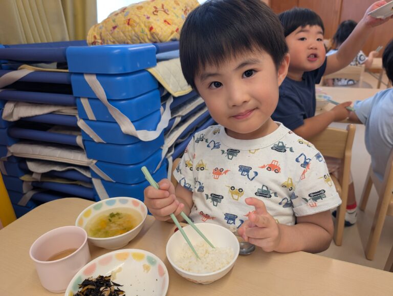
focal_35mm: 24
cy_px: 148
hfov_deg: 71.5
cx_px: 196
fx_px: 273
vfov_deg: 56.9
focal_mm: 6.9
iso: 126
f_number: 1.68
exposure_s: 1/82.3
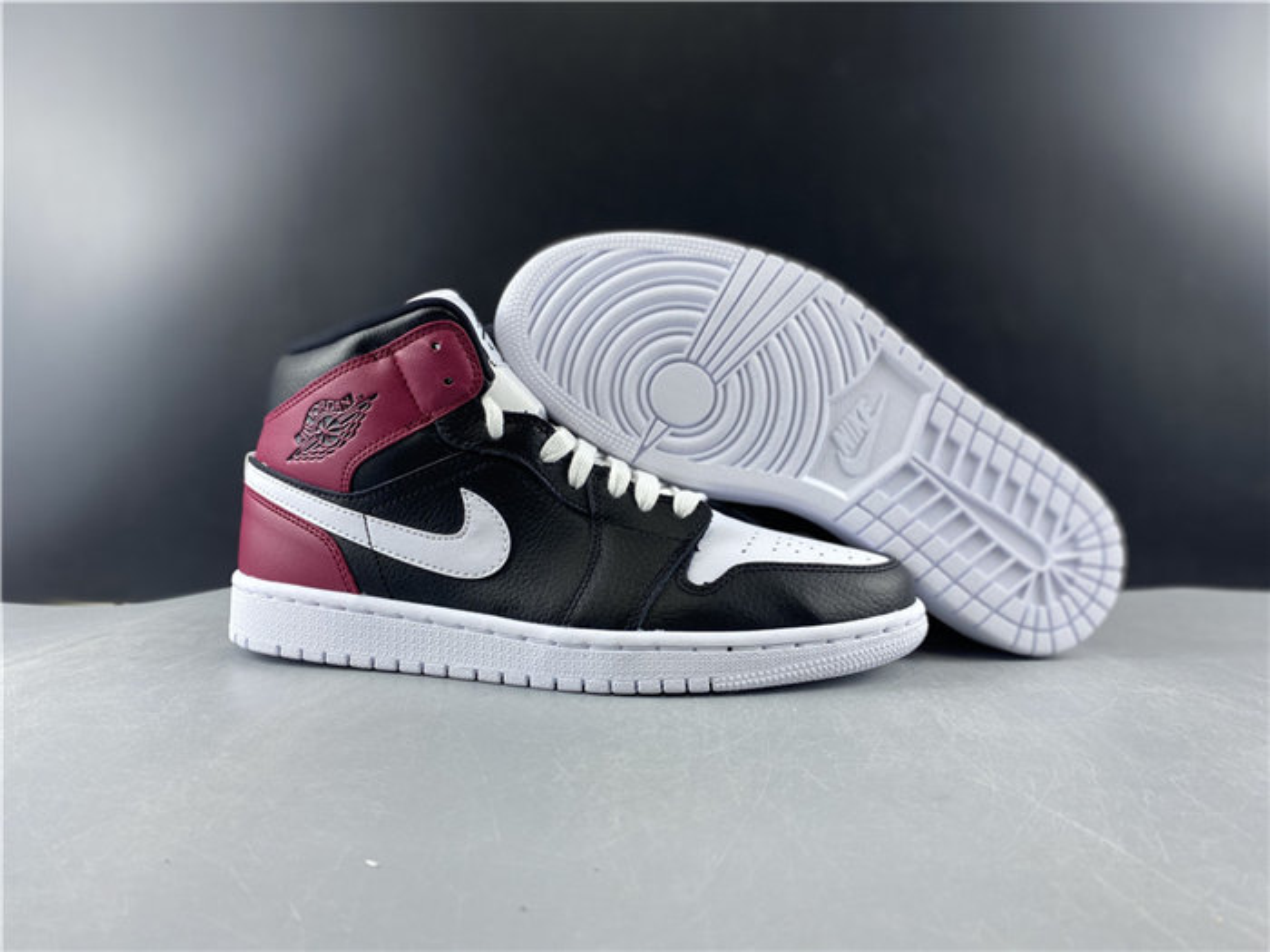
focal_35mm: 26
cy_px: 476
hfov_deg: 67.3
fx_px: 954
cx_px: 635
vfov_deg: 53.1
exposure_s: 1/100
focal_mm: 4.25
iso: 40
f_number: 1.8
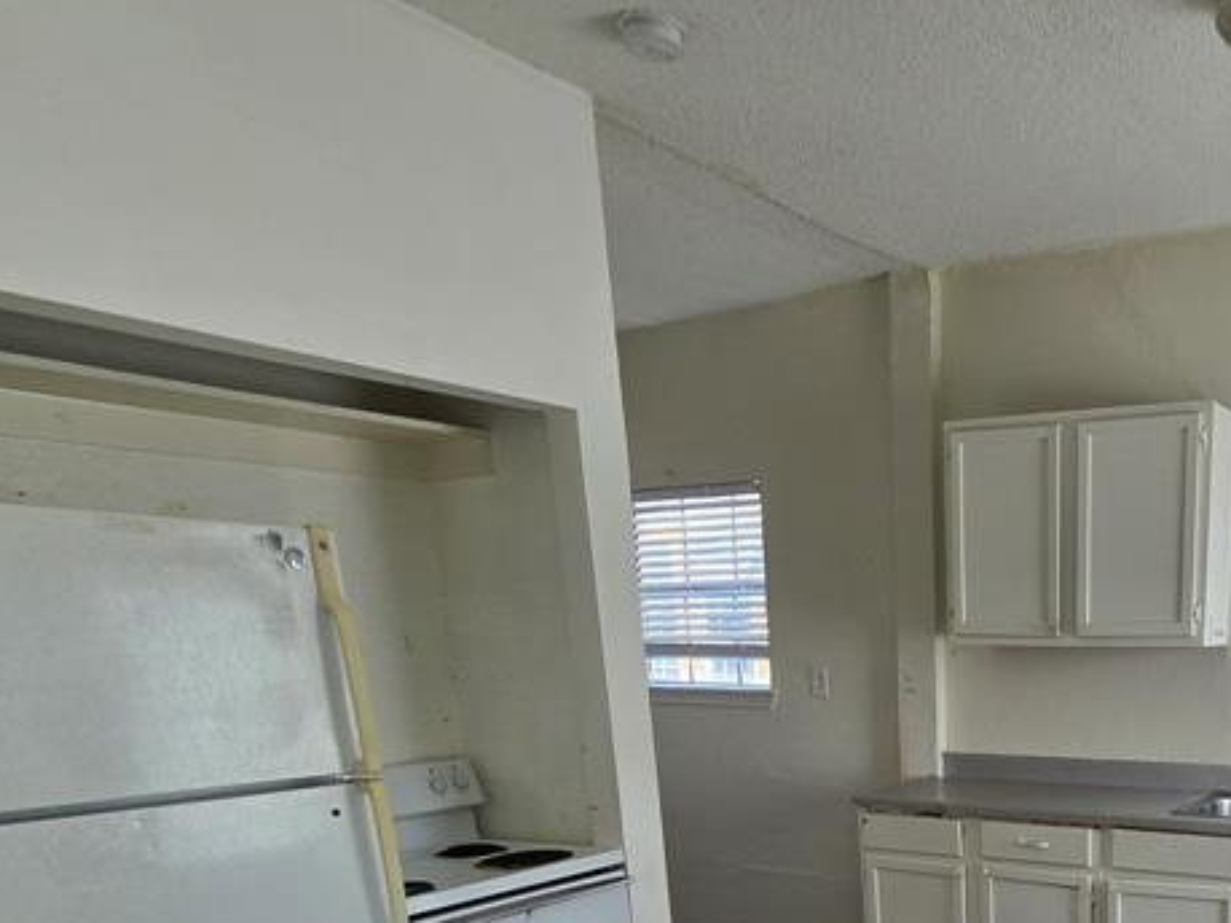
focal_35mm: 29
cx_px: 1027
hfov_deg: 56.1
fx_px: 1031
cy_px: 958
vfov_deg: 40.9
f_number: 2.2
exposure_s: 1/142
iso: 50
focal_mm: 2.2
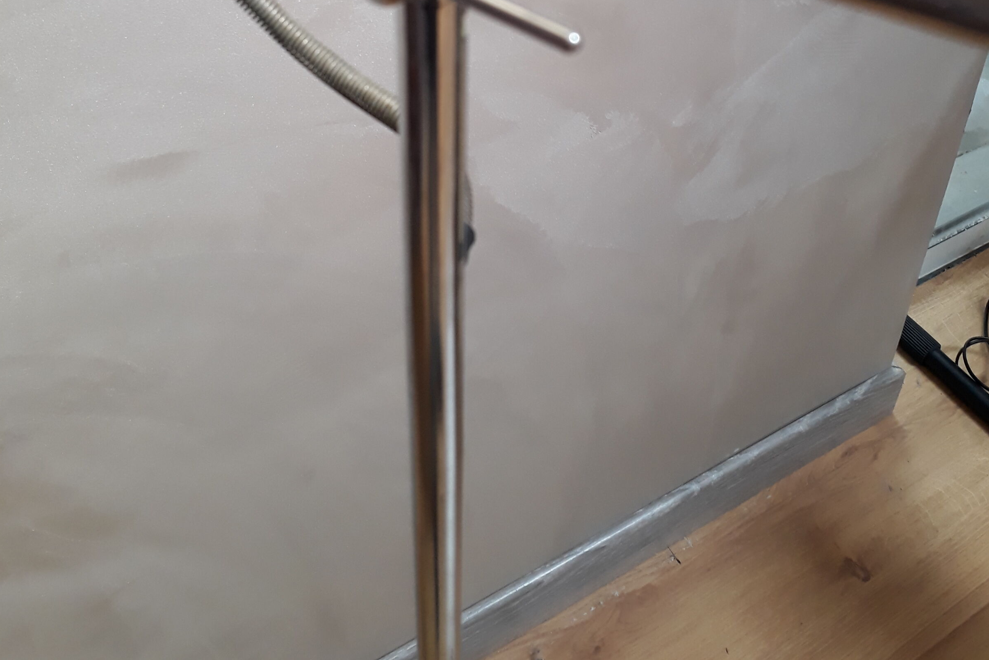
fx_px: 1044
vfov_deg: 32.3
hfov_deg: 50.7
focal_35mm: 38
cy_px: 1
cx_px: 497
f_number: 1.9
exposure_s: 1/33
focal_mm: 3.6
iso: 125
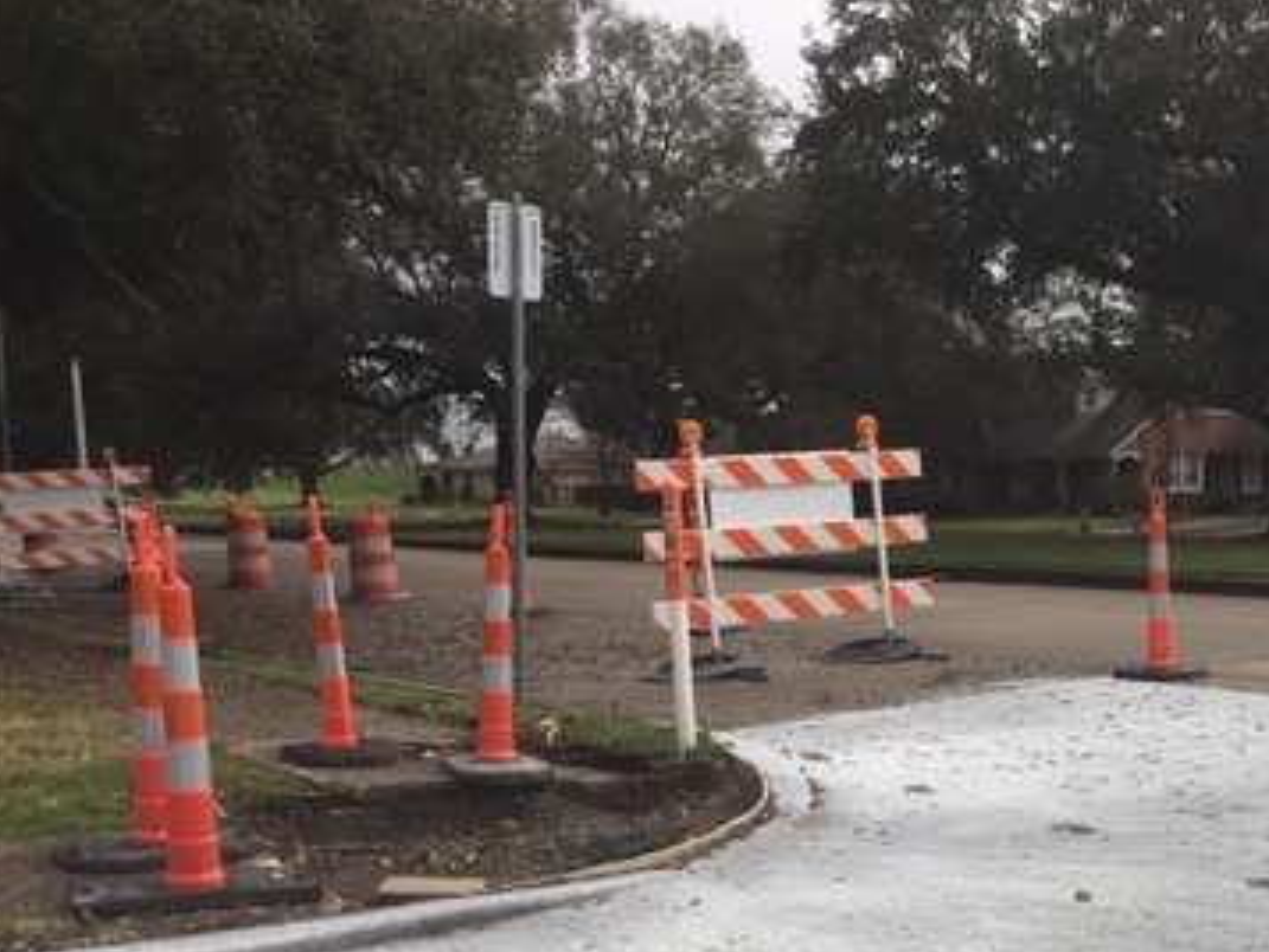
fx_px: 1907
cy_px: 817
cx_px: 1052
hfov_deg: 35.4
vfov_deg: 27.3
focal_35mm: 52
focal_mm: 4.15
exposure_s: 1/2262
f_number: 2.2
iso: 25
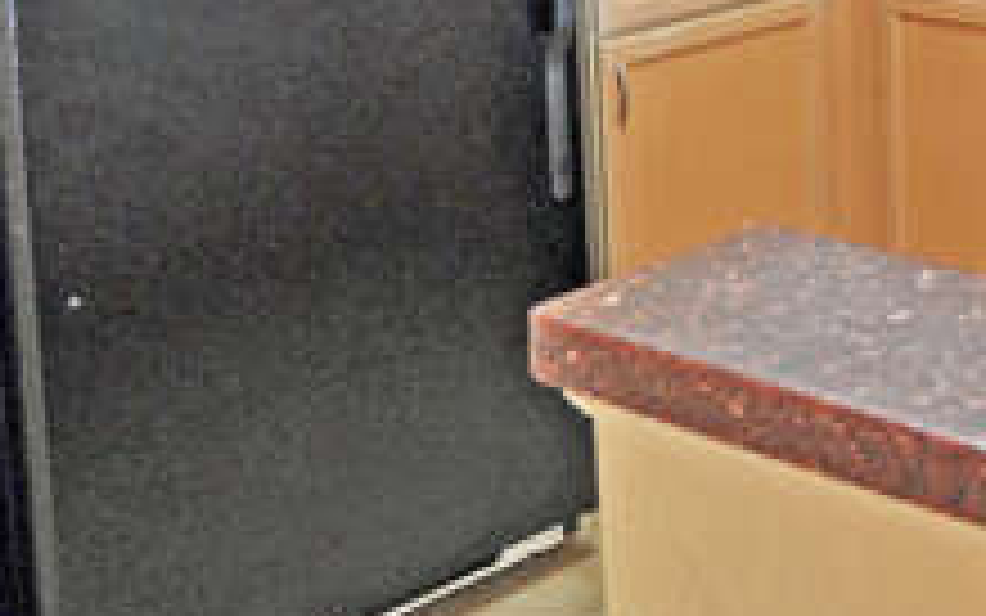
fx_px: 2016
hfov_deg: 22.7
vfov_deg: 16.1
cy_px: -265
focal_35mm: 75
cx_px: 1463
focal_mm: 14
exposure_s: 1/60
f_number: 4
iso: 400
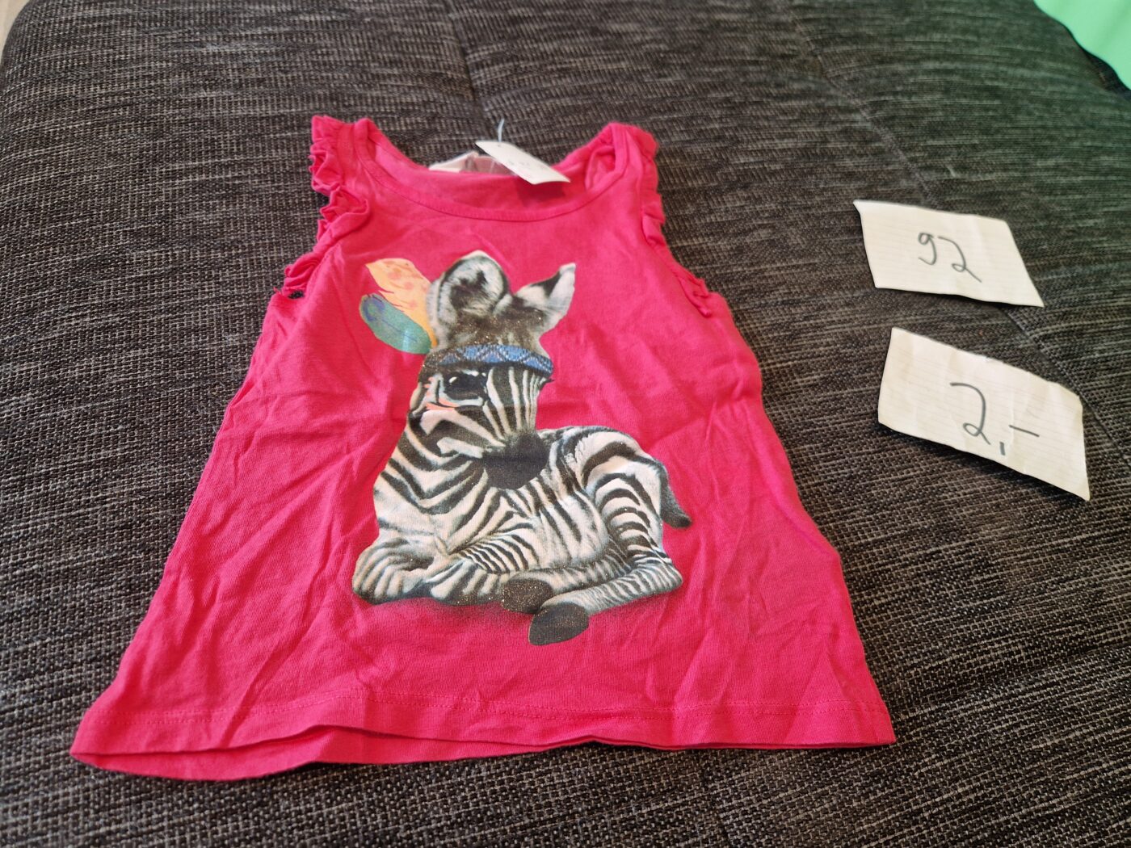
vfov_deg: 58.9
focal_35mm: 23
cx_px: 566
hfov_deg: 73.9
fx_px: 751
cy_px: 424
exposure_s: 1/132
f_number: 1.8
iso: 50
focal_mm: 5.4
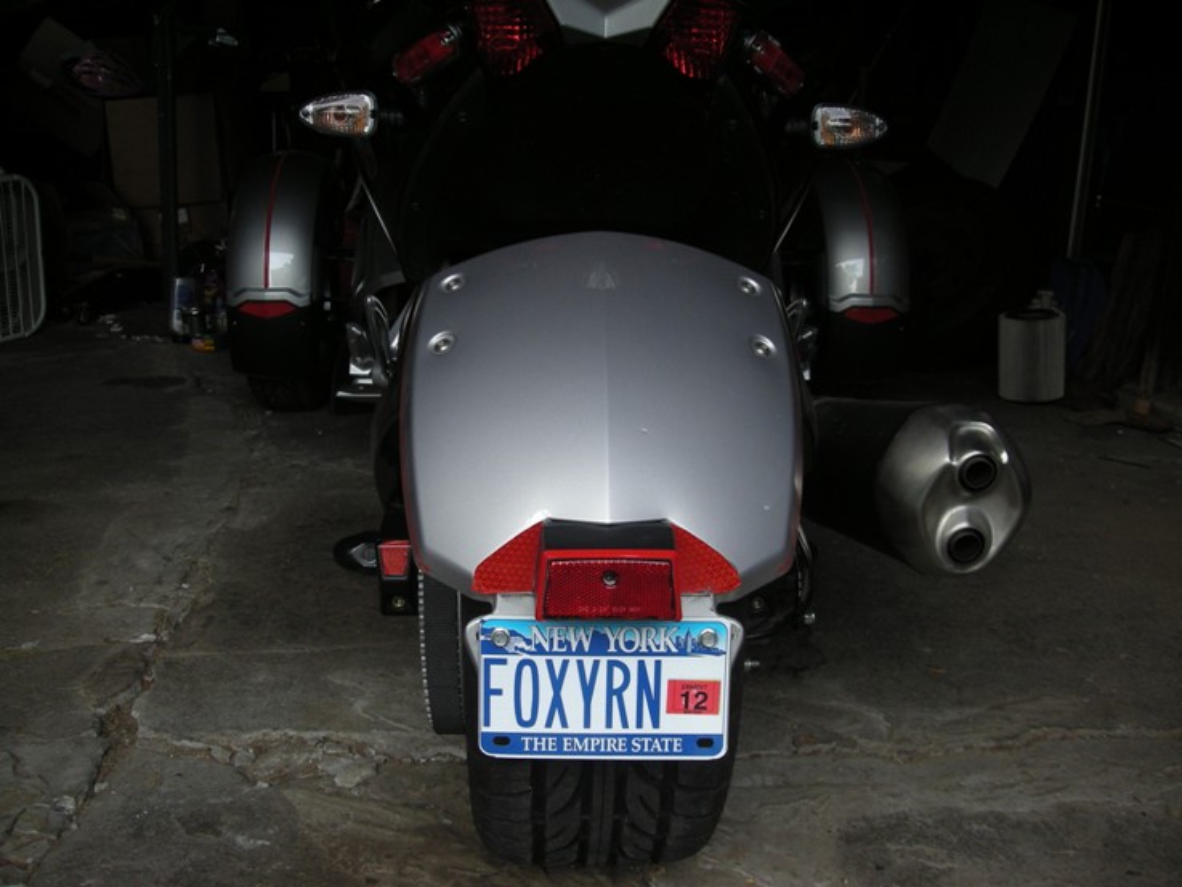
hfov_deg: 52.6
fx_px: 1195
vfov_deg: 40.7
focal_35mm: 35
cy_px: 444
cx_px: 591
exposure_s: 1/52
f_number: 2.8
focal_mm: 5.7
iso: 79
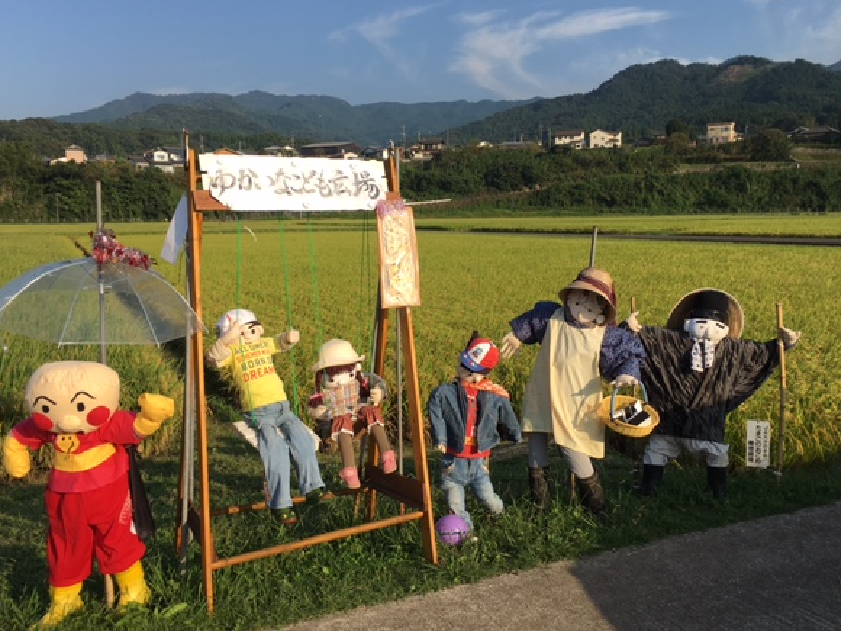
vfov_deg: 44.2
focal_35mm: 32
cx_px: 428
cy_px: 309
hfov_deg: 56.8
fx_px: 777
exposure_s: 1/1425
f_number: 2.2
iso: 25
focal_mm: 4.15
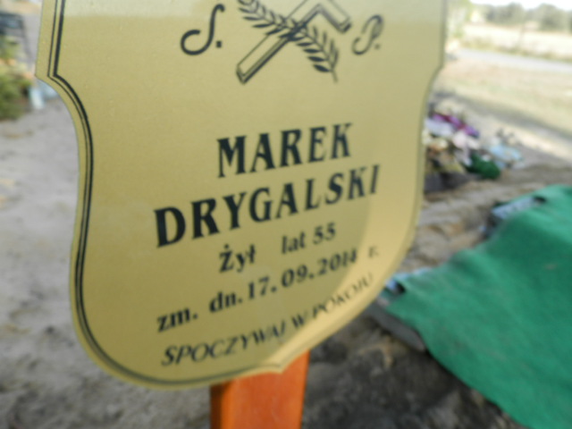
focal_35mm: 25
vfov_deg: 54.9
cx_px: 286
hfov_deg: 69.4
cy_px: 214
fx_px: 413
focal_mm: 4.5
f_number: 3.1
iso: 80
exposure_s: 1/125
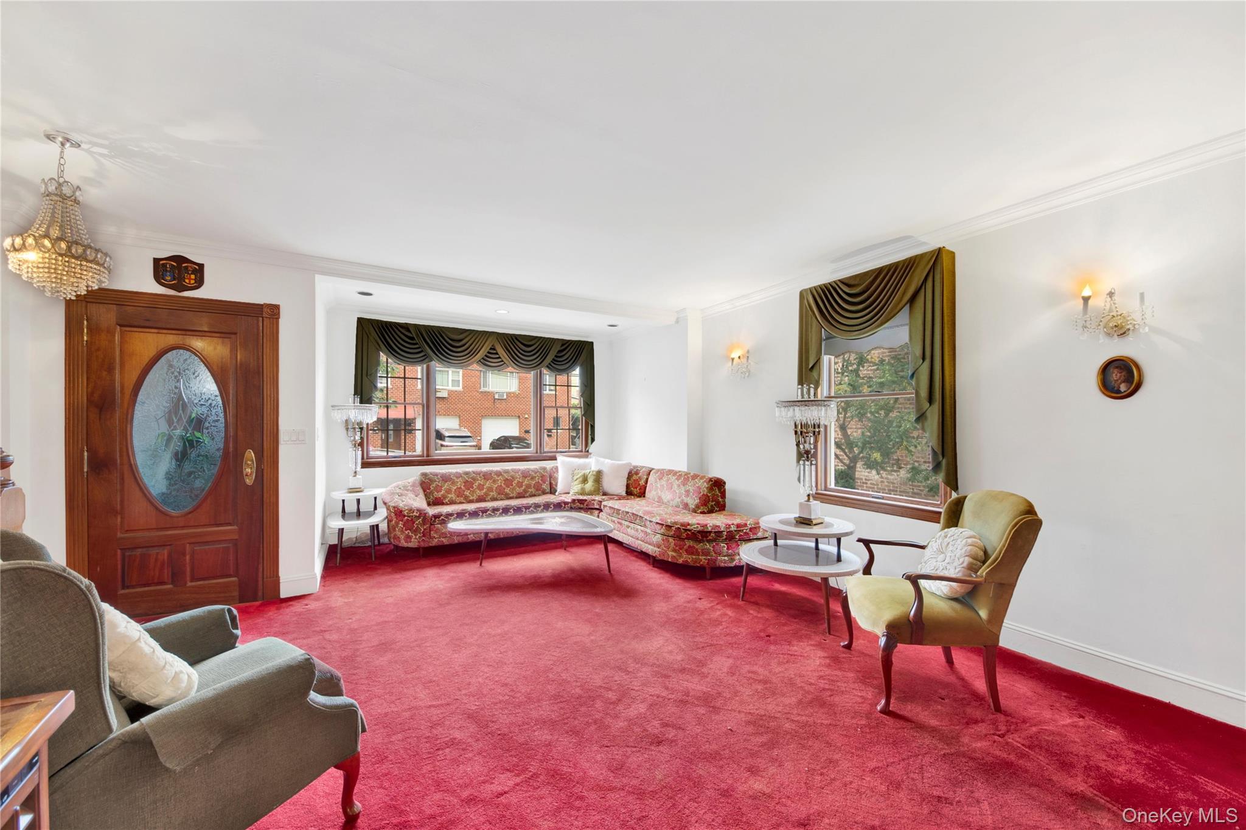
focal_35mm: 12
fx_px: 415
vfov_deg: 90.0
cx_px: 623
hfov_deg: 112.6
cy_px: 415
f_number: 8
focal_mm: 8
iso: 100
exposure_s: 1/3.33
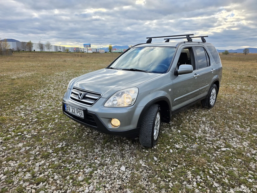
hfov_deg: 73.9
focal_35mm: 23
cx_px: 128
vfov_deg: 58.9
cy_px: 96
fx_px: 171
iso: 80
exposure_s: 1/1395
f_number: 1.7
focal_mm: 6.3
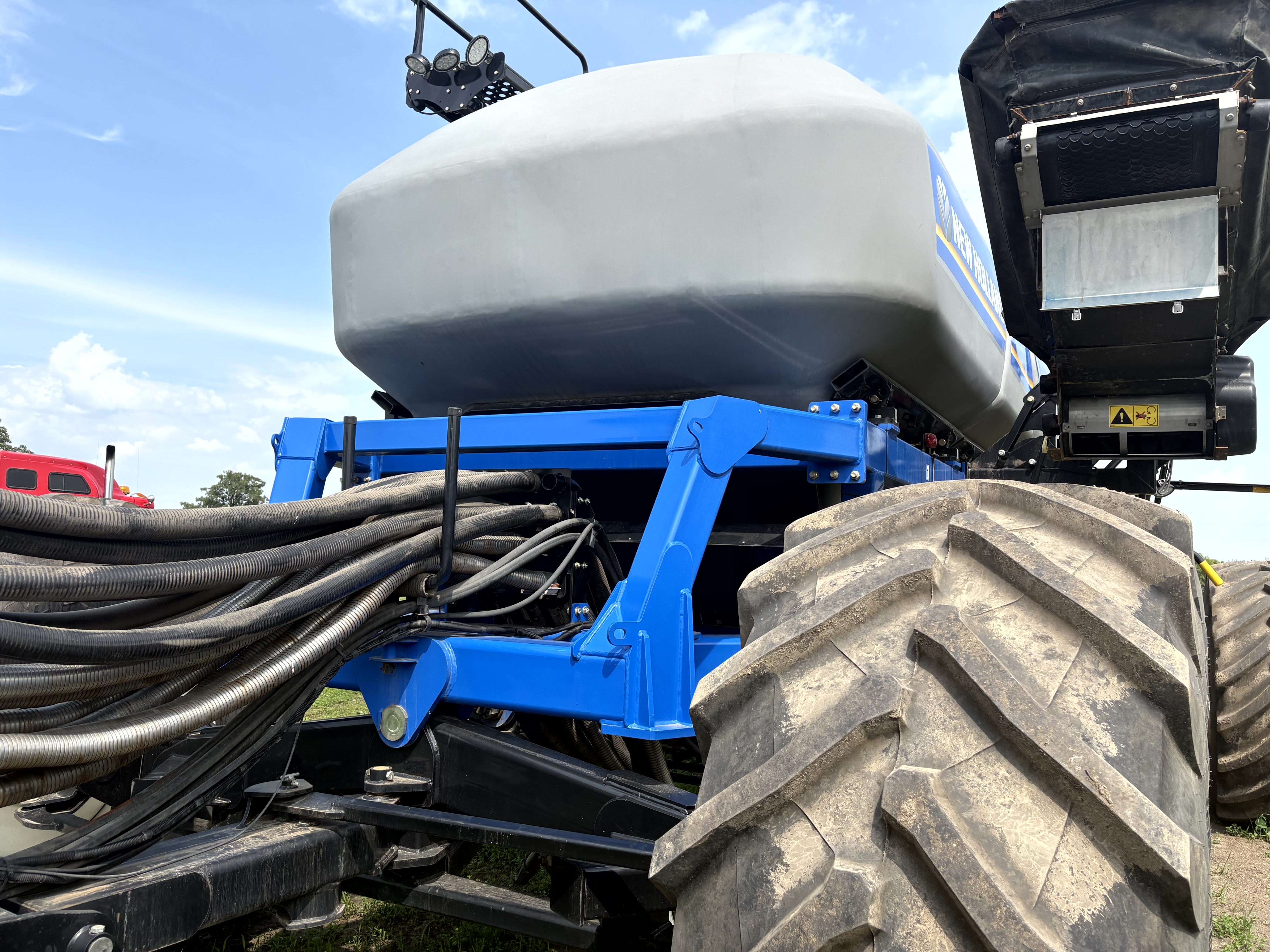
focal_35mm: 26
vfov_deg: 53.1
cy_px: 476
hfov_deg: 67.3
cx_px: 635
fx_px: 954
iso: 50
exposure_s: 1/2141
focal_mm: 5.96
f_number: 1.6
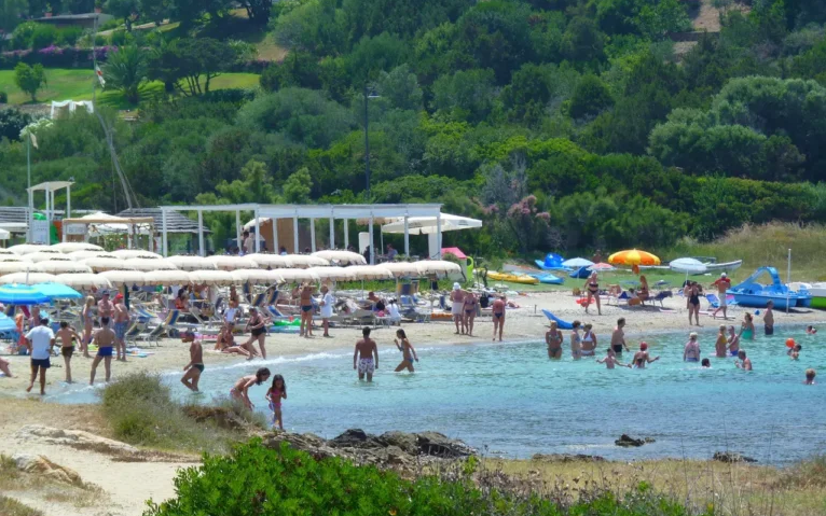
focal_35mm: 169
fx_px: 3805
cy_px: 231
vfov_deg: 7.8
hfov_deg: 12.4
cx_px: 413
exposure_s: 1/400
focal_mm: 28.3
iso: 80
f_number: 5.6
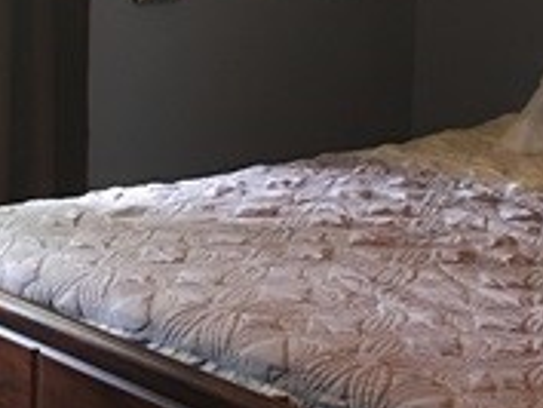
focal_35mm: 105
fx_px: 1648
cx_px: 141
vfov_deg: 14.1
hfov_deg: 18.6
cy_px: 101
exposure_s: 1/15
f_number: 2.2
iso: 50
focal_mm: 4.15
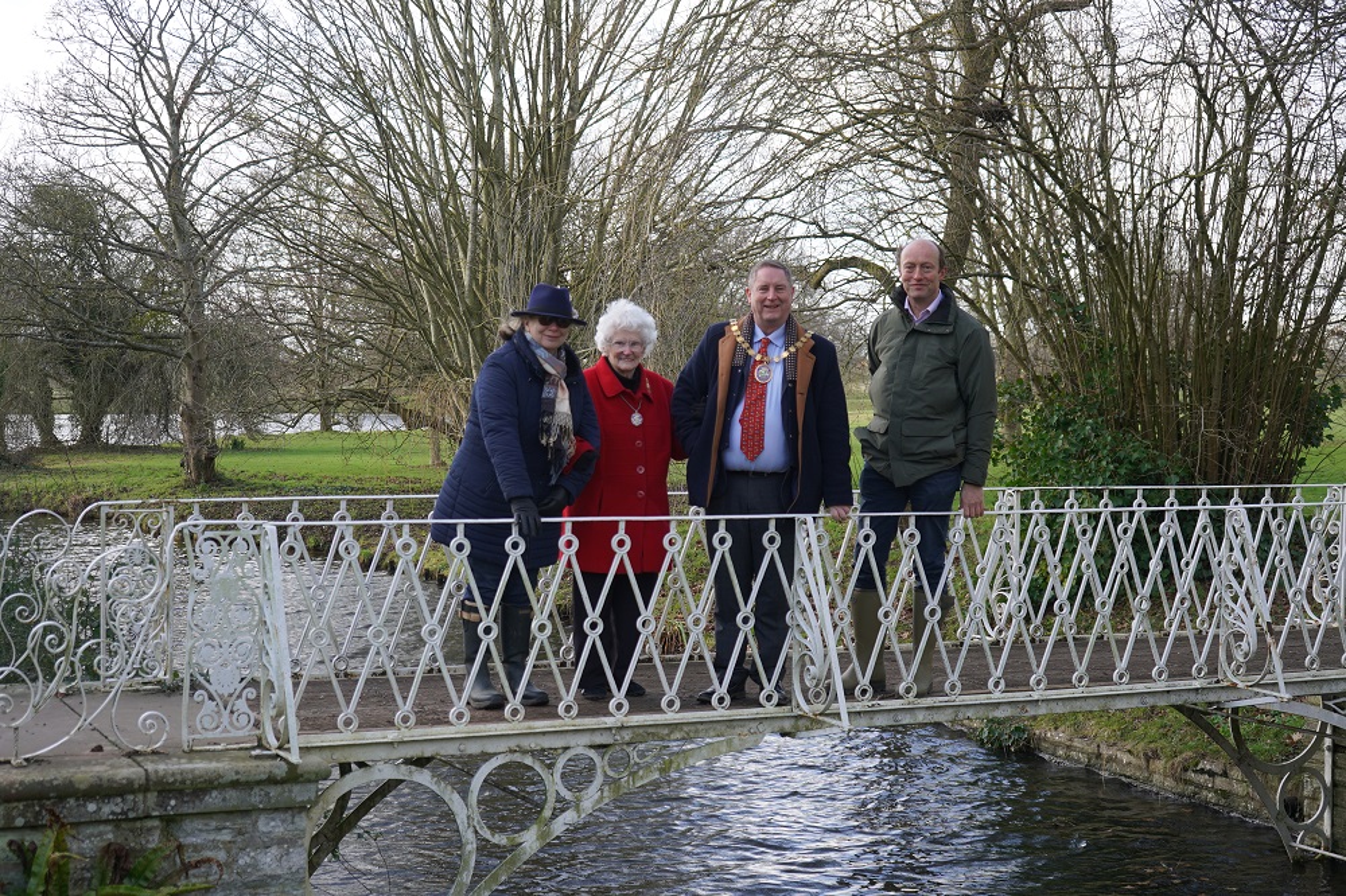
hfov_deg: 36.3
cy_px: 448
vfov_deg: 24.6
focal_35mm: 55
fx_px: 2056
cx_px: 673
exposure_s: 1/160
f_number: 5
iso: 200
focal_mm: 55
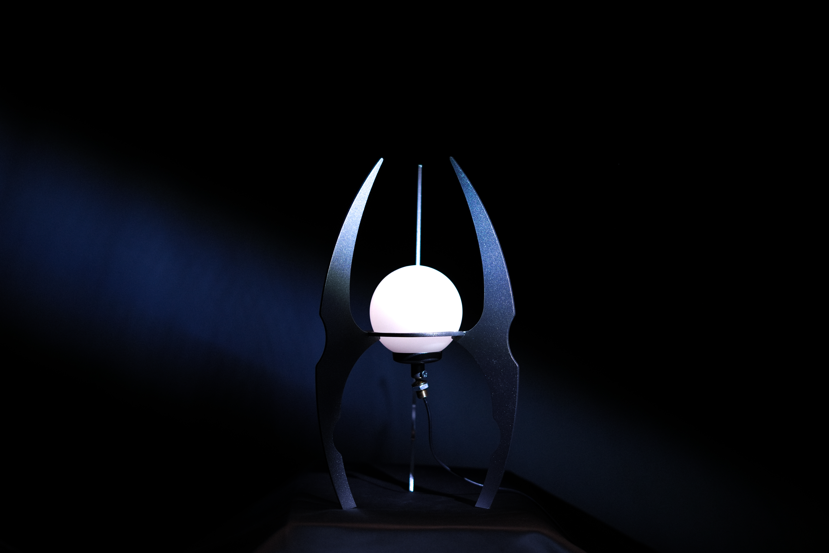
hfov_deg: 39.6
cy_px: 276
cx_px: 414
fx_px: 1151
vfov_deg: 27.0
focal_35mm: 50
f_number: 2.8
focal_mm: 50
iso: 800
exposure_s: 1/250
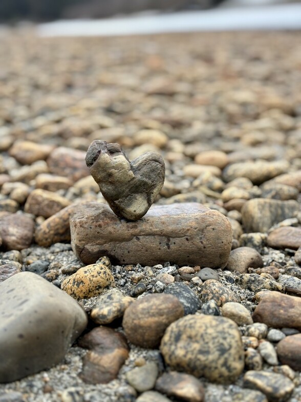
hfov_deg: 28.0
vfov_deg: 36.8
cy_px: 201
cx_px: 150
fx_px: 603
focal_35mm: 52
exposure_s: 1/481
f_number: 1.6
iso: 32
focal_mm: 5.96
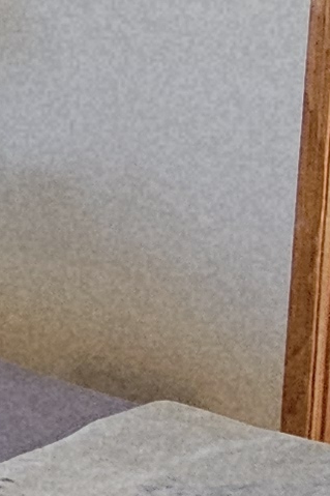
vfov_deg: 17.8
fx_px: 1555
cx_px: -752
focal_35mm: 113
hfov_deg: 9.0
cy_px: 45
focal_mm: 2.2
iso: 320
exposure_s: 1/60
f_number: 2.2
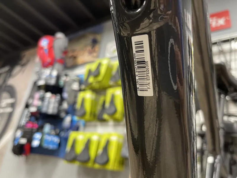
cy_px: 89
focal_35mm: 26
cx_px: 118
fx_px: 178
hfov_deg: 67.3
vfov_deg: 53.1
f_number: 1.6
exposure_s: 1/50
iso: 200
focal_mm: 5.1
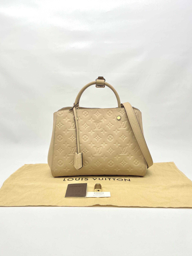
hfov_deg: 53.1
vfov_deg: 67.3
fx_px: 192
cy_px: 128
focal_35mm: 26
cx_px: 96
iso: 40
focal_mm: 5.7
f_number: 1.5
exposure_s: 1/233
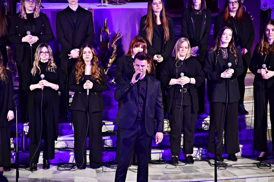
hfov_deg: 9.8
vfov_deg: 6.5
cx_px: 137
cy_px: 91
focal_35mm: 210
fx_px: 1598
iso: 8000
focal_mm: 140
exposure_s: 1/125
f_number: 5.6
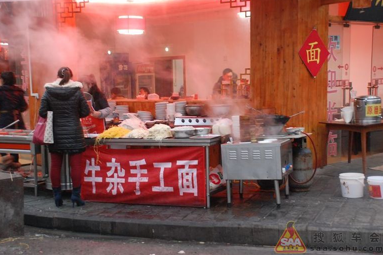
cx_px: 192
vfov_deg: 25.3
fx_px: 569
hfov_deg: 37.2
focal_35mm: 54
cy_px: 126
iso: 1000
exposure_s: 1/15
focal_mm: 35
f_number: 4.5
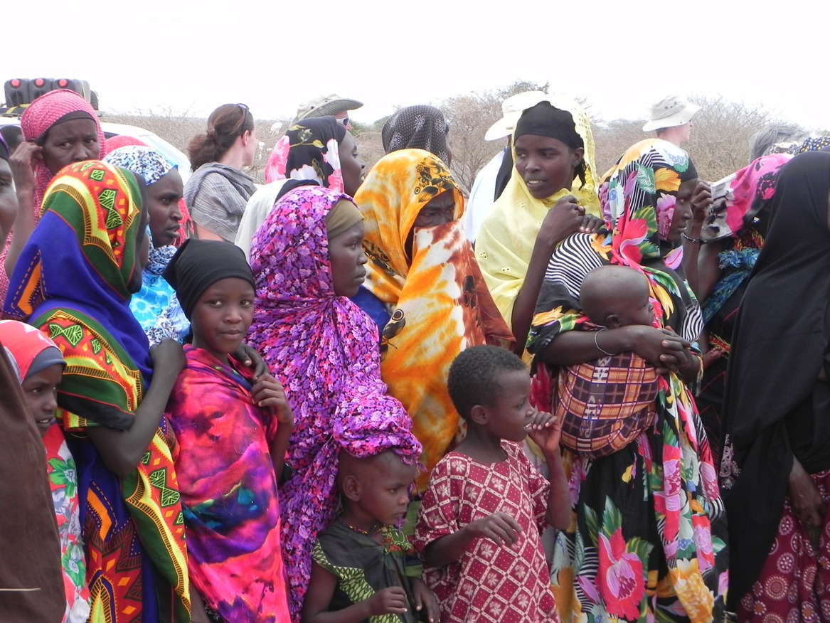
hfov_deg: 26.0
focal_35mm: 75
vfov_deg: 19.6
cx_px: 415
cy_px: 312
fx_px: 1799
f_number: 5
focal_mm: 13.4
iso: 160
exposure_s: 1/304
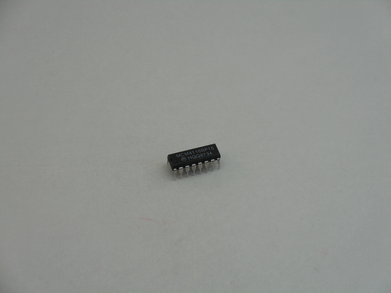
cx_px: 196
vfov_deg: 16.6
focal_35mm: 89
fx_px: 1005
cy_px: 146
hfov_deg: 22.0
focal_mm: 15.9
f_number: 5.6
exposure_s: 1/60
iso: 100
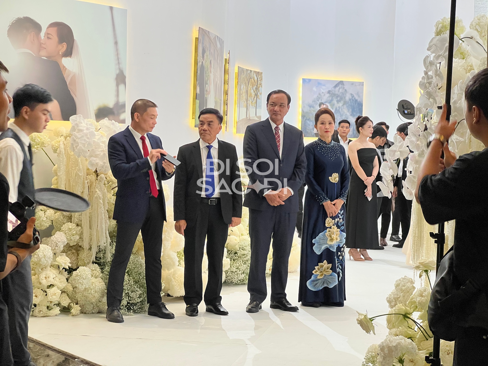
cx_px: 244
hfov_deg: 25.3
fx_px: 1086
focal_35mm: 77
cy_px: 183
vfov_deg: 19.1
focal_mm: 9
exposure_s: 1/69
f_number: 2.8
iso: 200
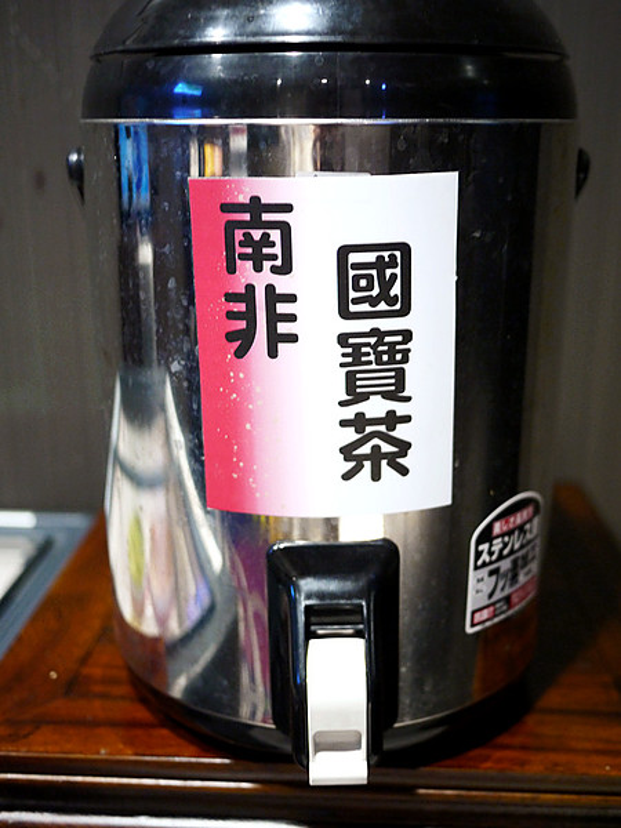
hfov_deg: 36.0
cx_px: 310
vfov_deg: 46.8
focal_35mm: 40
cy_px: 414
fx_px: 957
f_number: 1.7
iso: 800
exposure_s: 1/25
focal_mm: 20
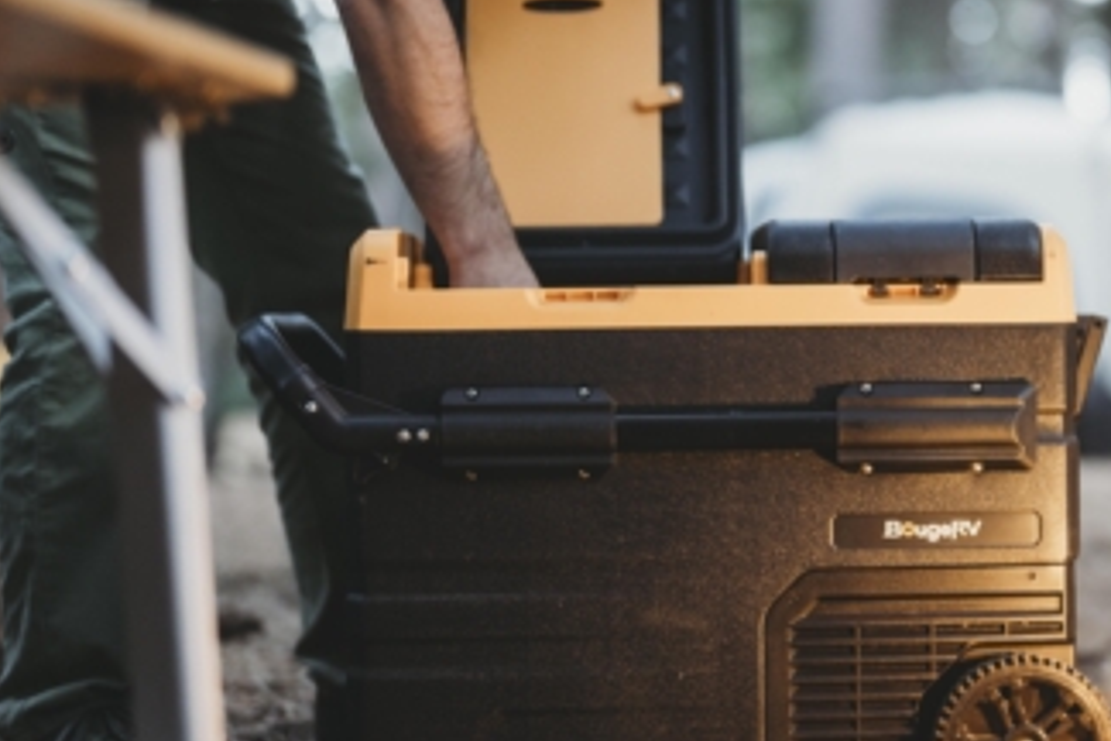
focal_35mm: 108
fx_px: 3333
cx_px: 964
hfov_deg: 18.7
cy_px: 115
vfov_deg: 12.6
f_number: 1.2
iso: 500
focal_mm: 50
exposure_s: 1/320
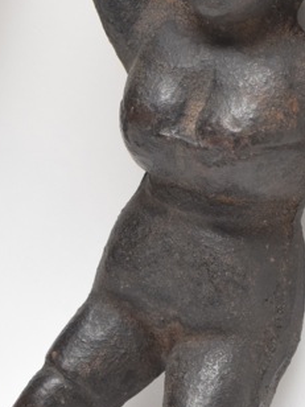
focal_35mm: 258
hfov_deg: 5.7
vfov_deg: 7.7
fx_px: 3026
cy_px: 147
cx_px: -57
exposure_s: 1/100
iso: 800
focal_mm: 55
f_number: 5.6
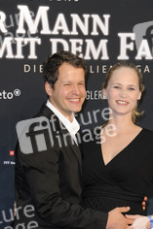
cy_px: 180
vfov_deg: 9.9
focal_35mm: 207
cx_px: 95
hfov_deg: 6.6
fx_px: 1321
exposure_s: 1/125
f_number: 6.3
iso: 500
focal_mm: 122
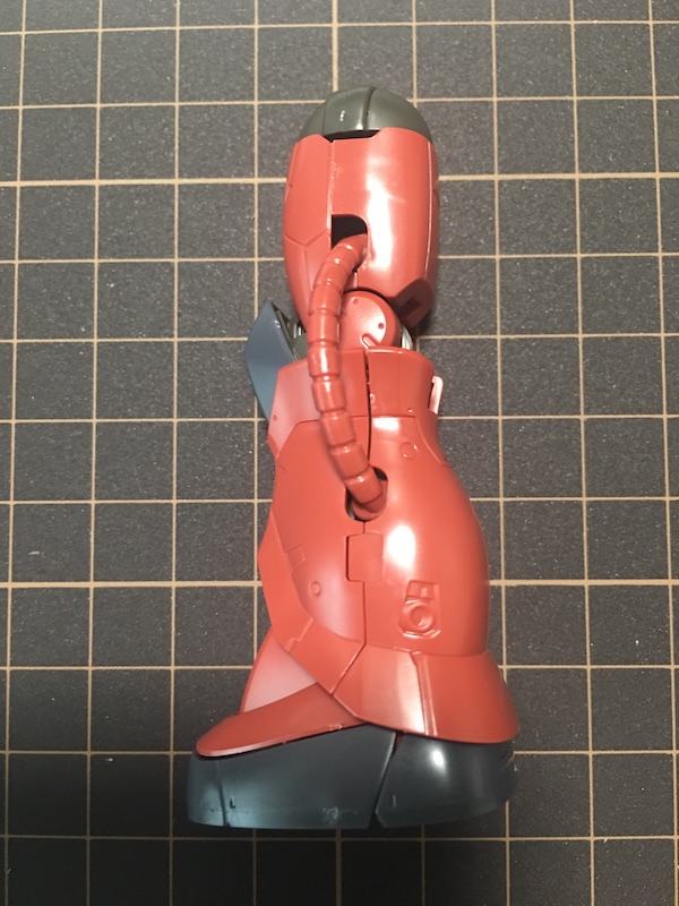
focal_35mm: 29
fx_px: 758
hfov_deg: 48.2
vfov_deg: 61.7
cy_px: 453
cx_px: 340
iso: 100
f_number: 2.2
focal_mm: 4.15
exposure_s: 1/8
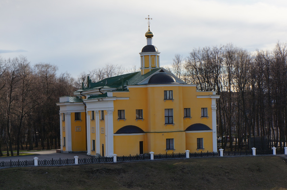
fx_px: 656
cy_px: 95
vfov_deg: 16.5
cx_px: 144
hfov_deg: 24.7
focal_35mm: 82
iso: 100
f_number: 8
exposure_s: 1/200
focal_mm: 55
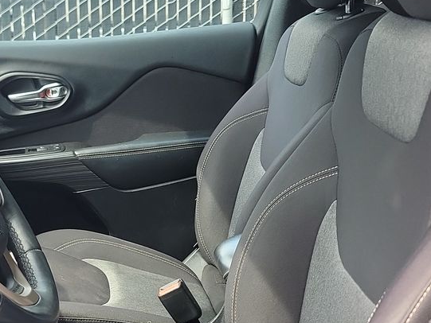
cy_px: 249
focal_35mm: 71
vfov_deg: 20.5
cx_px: 101
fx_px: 884
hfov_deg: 27.0
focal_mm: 6.7
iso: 54
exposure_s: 1/59
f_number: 1.8
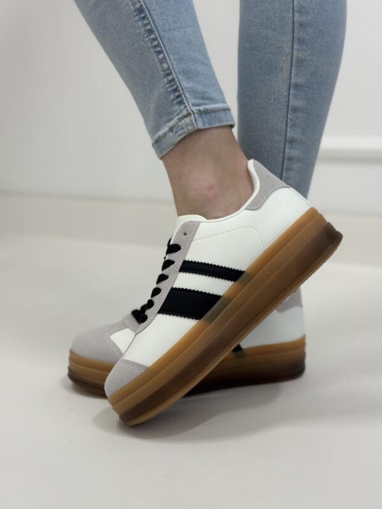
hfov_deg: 30.3
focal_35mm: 48
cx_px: 191
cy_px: 254
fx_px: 706
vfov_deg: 39.7
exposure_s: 1/100
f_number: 1.78
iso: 125
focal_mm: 6.86
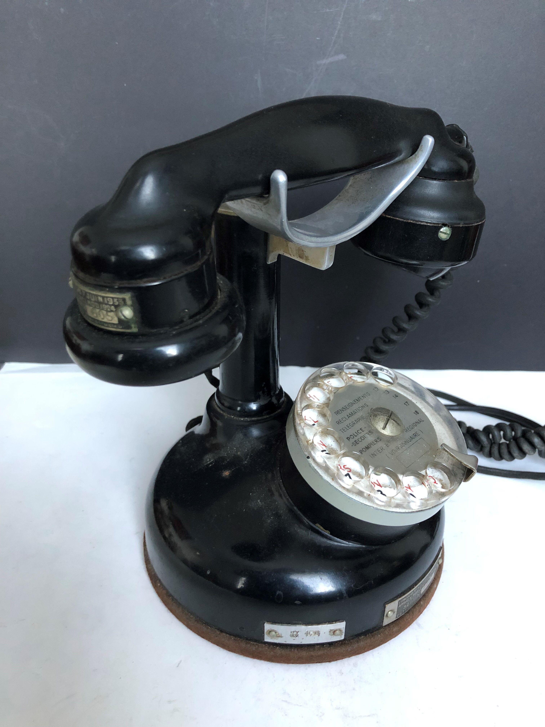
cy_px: 364
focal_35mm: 28
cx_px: 272
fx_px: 588
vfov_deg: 63.4
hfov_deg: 49.7
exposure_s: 1/7
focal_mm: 3.99
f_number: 1.8
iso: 80
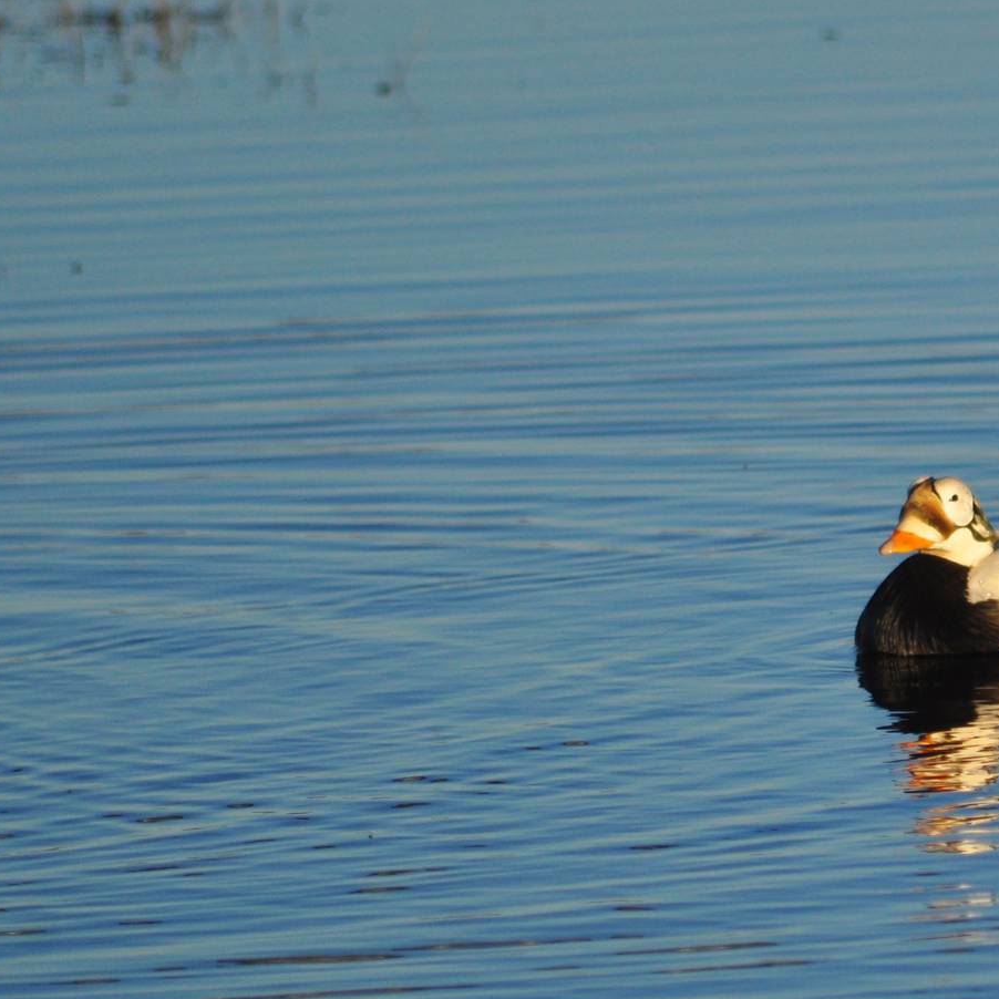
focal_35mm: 678
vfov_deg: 2.6
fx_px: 22137
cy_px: 498
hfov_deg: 2.6
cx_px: 714
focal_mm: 300
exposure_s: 1/2000
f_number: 5.6
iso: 320
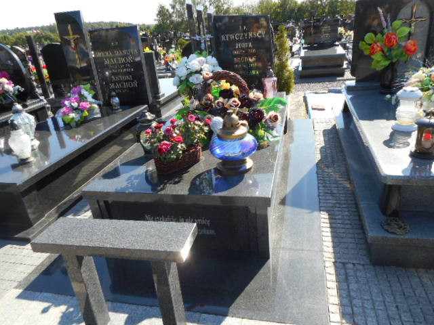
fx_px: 313
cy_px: 162
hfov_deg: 69.4
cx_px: 217
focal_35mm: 25
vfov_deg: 54.9
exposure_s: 1/250
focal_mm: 4.5
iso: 80
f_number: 3.7
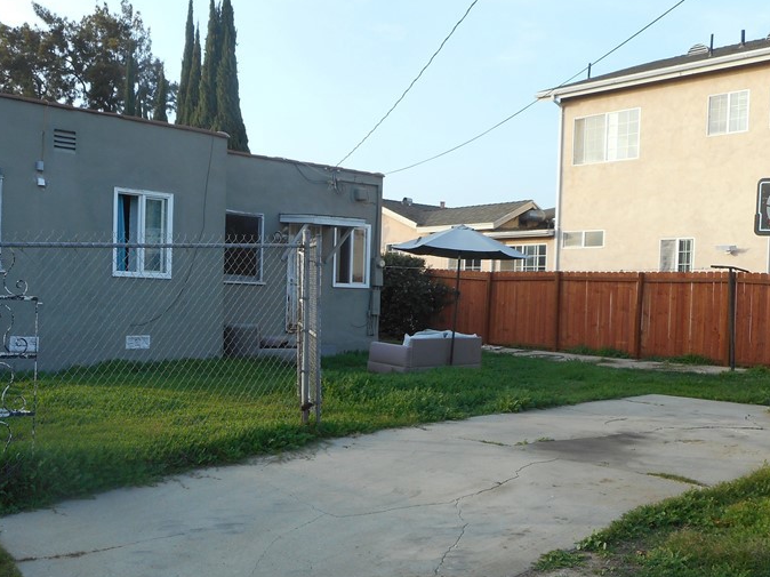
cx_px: 318
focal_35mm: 38
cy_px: 331
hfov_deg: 48.8
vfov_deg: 37.6
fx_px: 845
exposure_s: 1/200
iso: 80
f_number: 3.7
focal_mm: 4.5
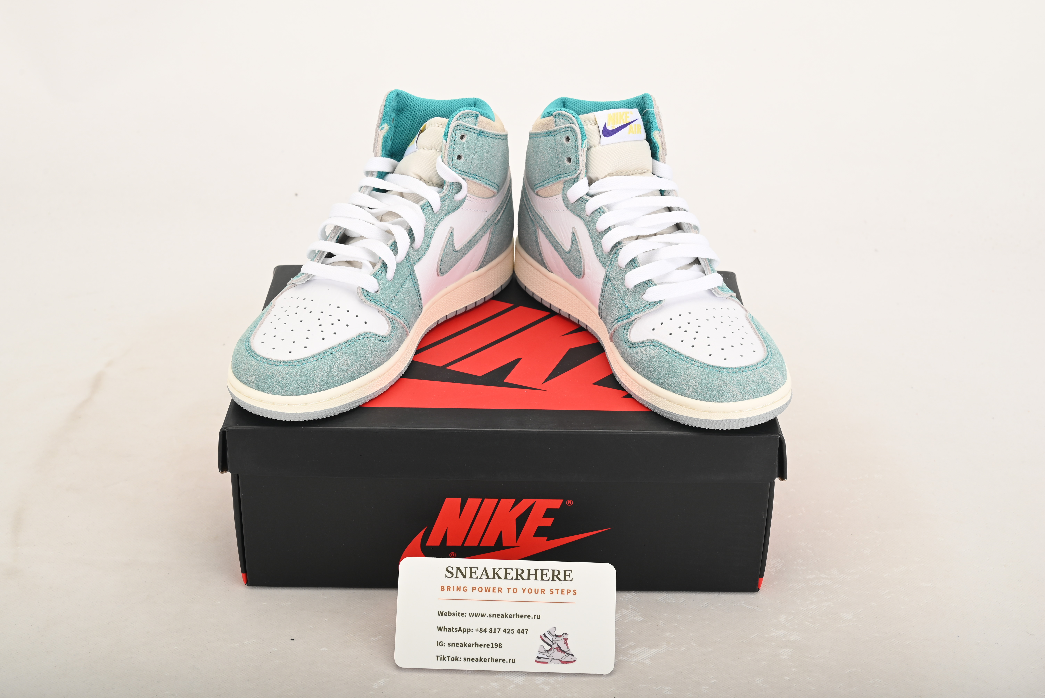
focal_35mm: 48
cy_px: 349
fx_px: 1394
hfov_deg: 41.1
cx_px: 522
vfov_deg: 28.1
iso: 100
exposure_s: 1/200
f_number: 11
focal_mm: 48
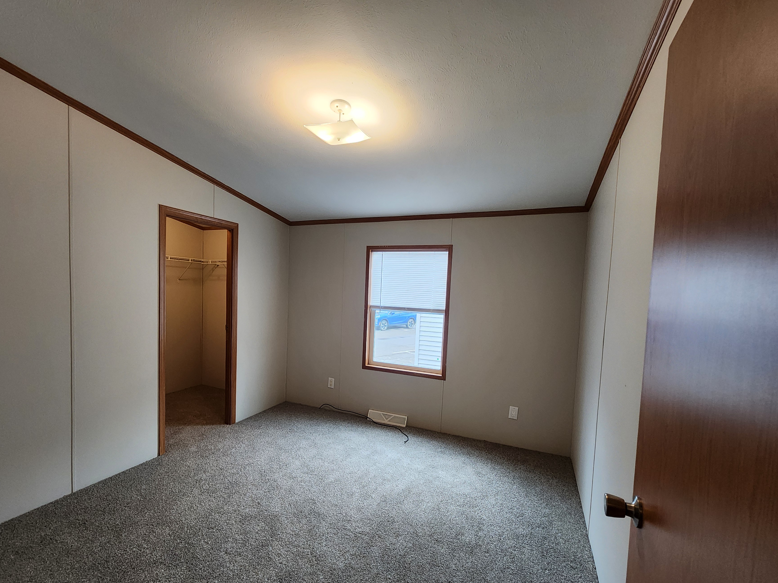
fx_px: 337
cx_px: 356
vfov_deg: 81.6
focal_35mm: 15
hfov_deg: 97.9
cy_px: 313
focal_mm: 2.2
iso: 250
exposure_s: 1/60
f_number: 2.2
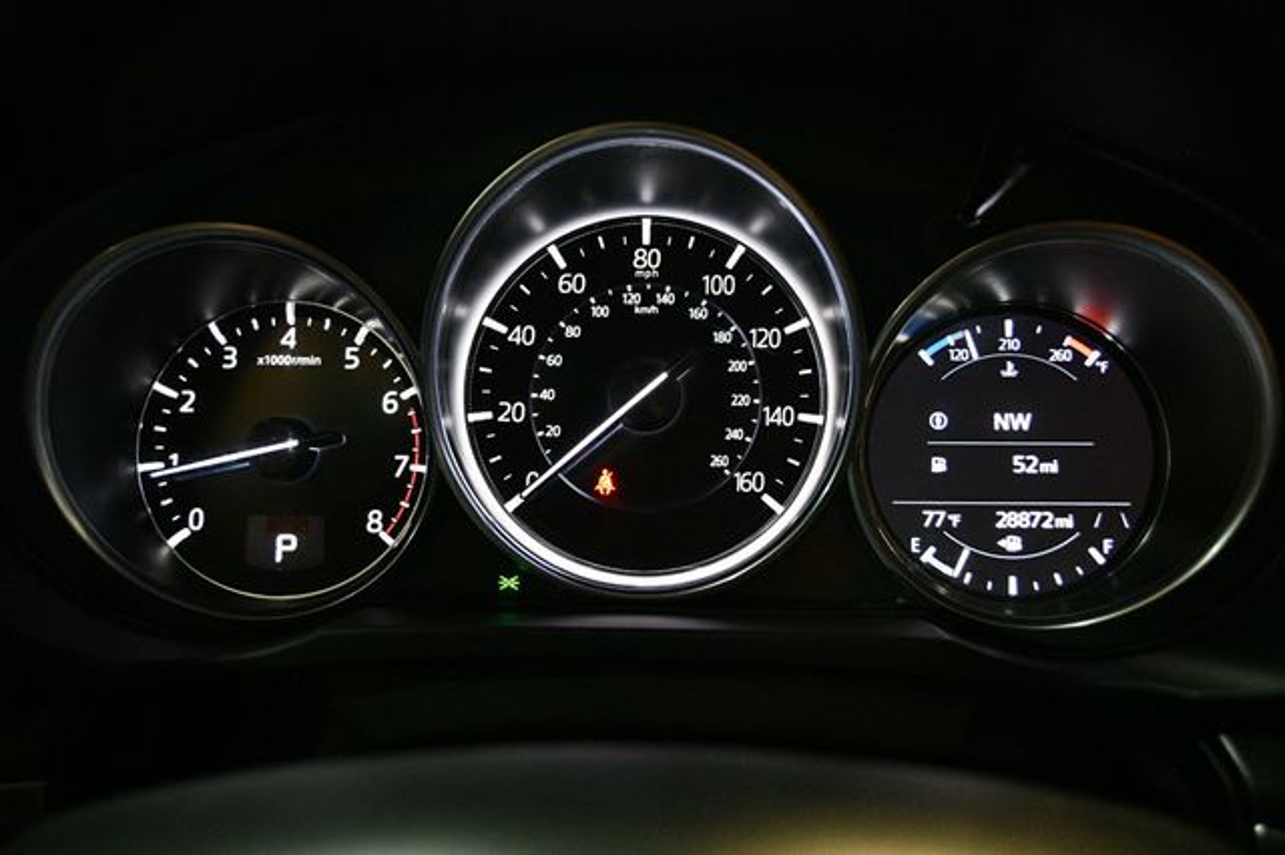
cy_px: 428
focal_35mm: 33
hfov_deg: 57.2
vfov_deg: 39.9
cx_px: 642
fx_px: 1177
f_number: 3.8
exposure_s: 1/60
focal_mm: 22
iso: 3200
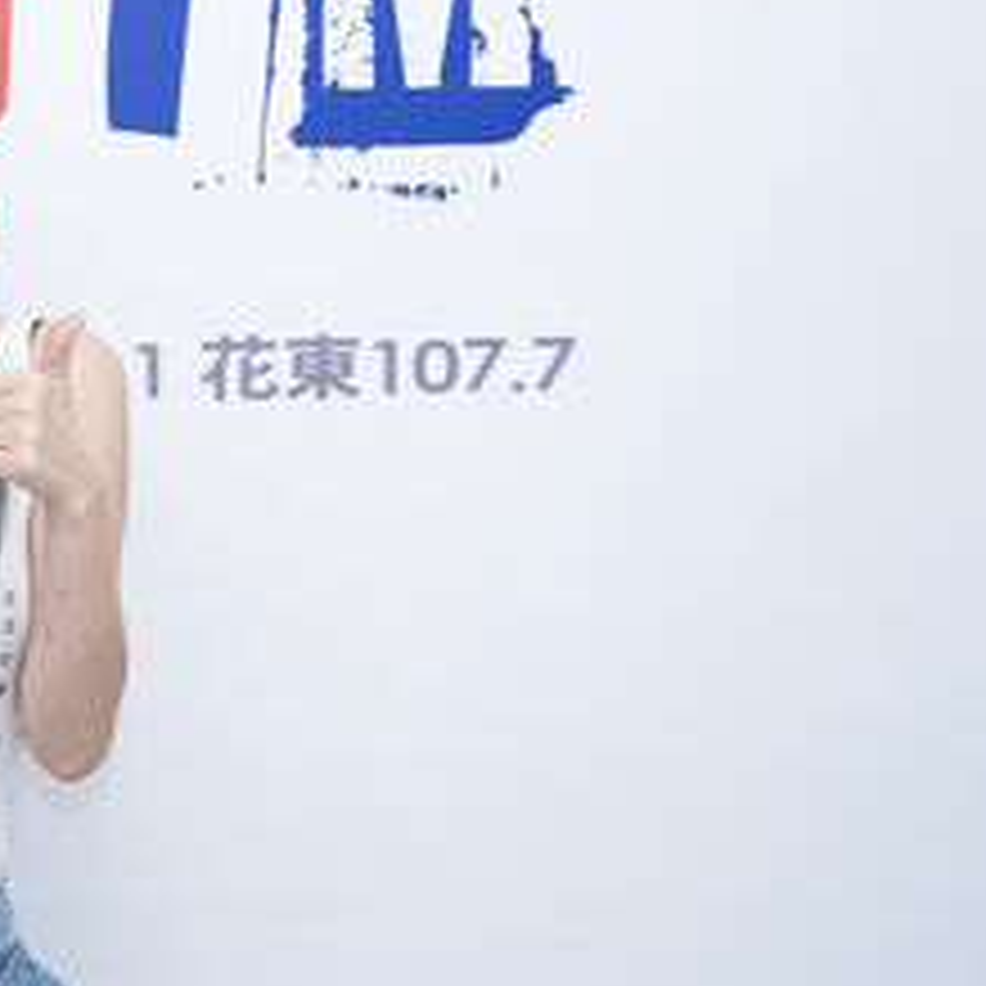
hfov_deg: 17.4
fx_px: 2997
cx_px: -329
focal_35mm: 93
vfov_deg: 18.6
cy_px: 266
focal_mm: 40
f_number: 2.8
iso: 200
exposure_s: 1/160
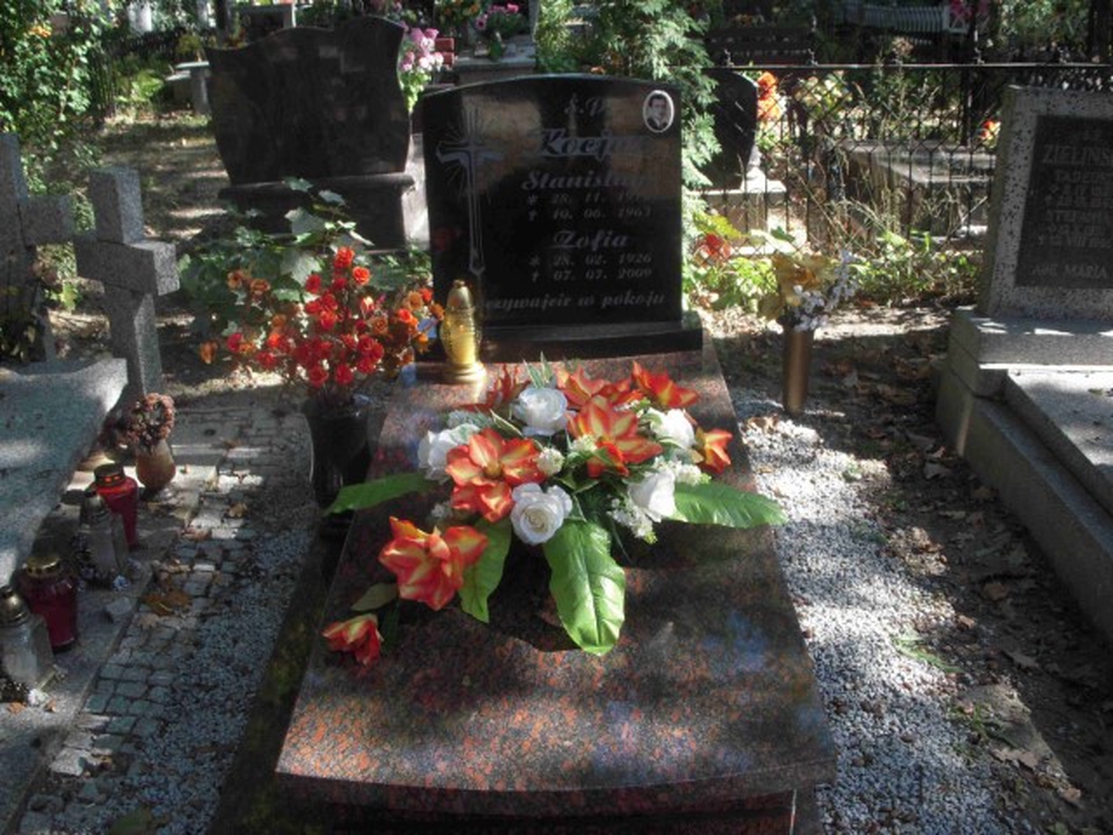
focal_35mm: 38
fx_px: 1222
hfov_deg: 49.0
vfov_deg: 37.7
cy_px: 418
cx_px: 556
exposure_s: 1/160
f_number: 3.3
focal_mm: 6.3
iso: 100
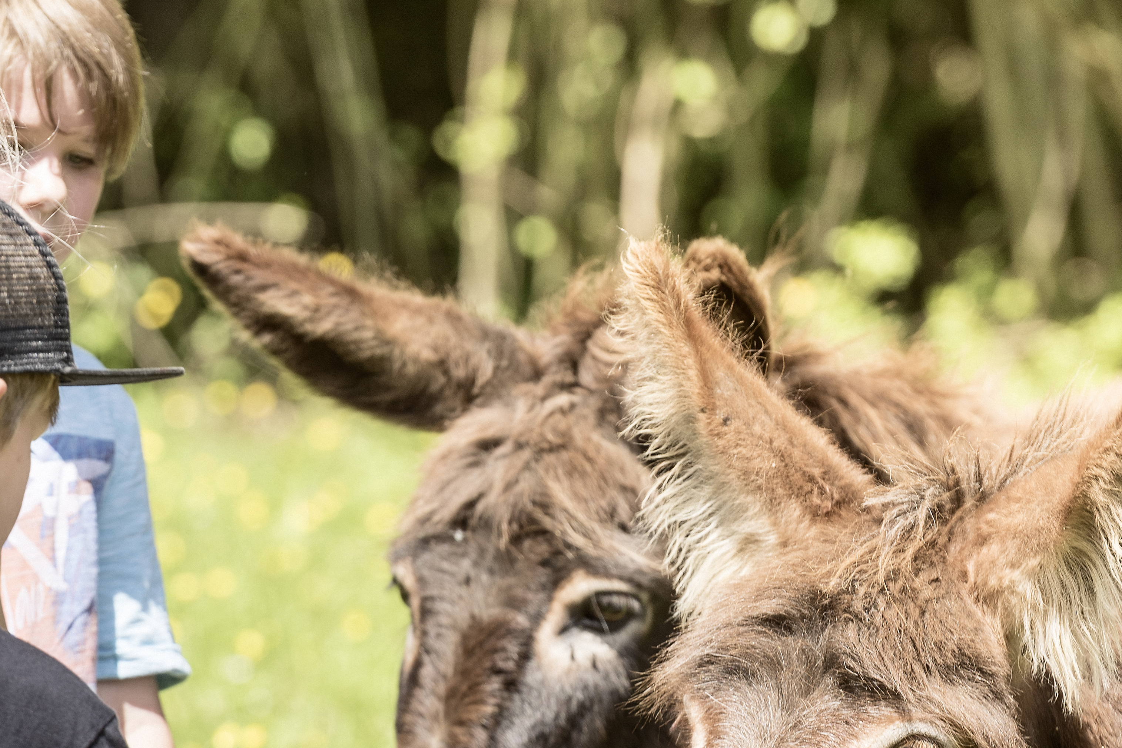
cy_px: 840
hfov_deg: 4.5
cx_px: 367
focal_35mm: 462
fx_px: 14399
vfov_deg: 3.0
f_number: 5.6
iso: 64
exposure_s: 1/250
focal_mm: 190
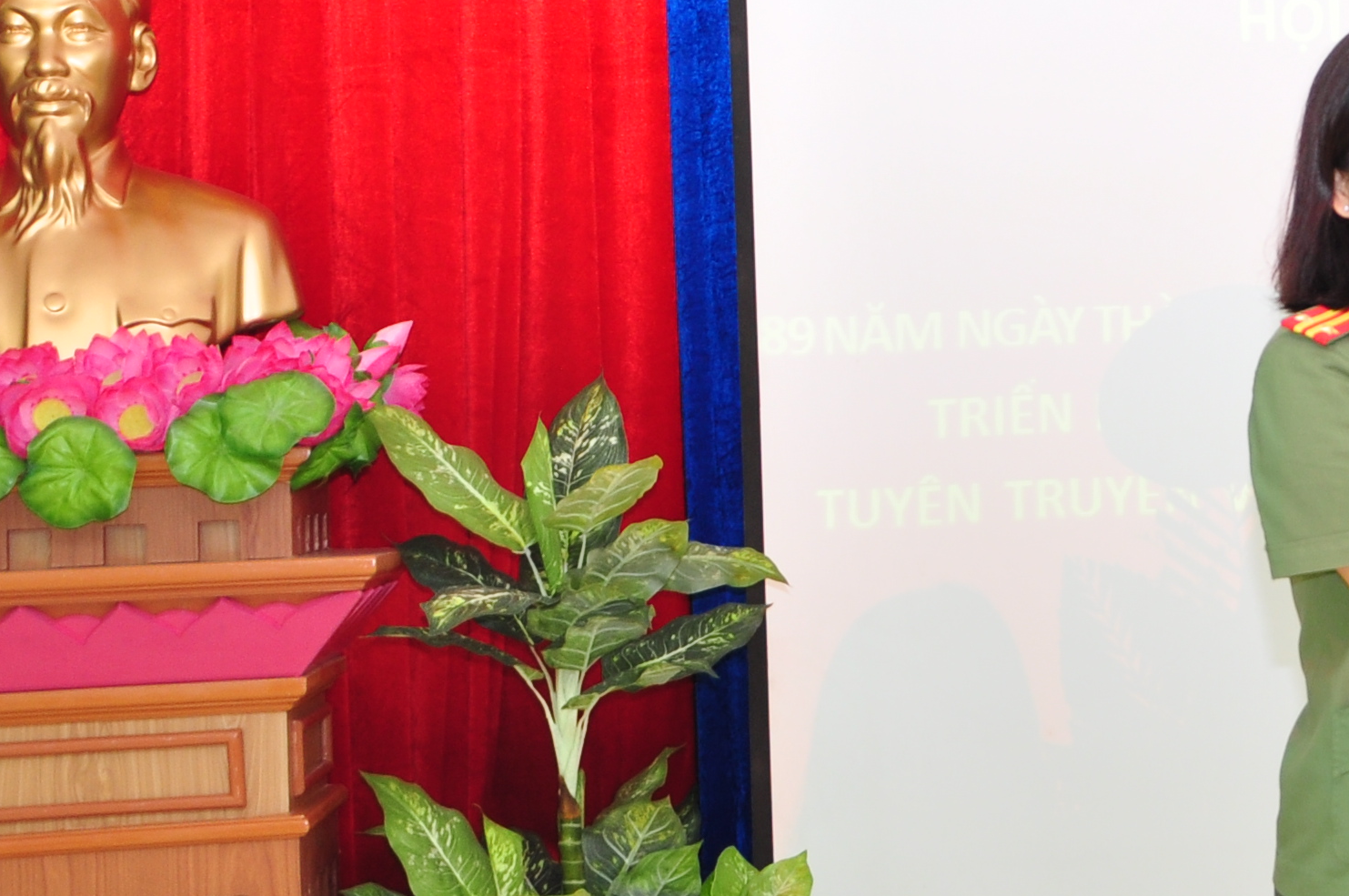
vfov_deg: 12.6
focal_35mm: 108
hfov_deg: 17.6
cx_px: 1777
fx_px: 4059
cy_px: 252
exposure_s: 1/20
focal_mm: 25
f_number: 5
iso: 320
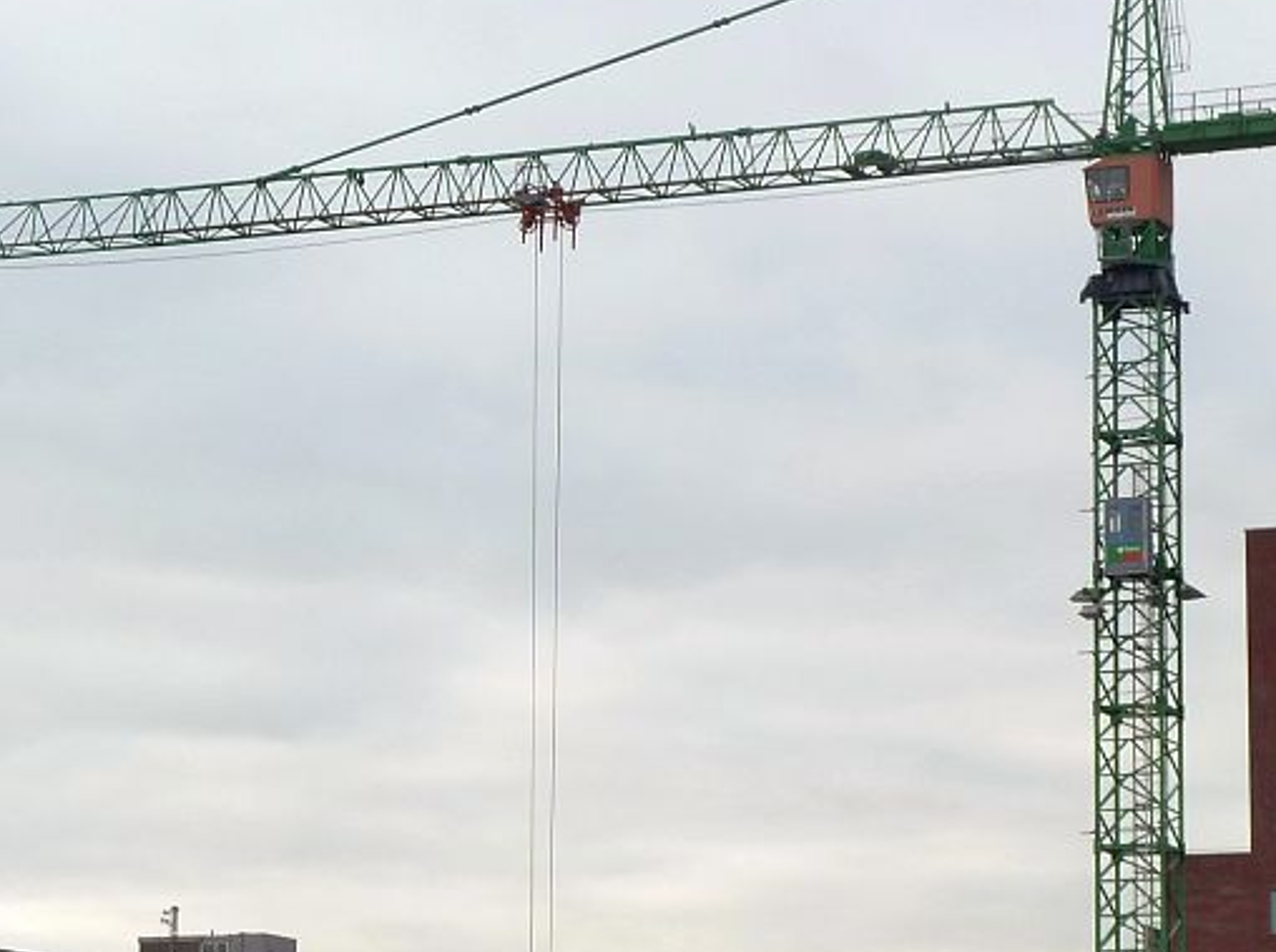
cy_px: 643
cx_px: 522
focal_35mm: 119
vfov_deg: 12.4
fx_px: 4378
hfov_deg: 16.6
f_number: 3.9
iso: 125
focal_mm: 9.7
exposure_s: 1/125
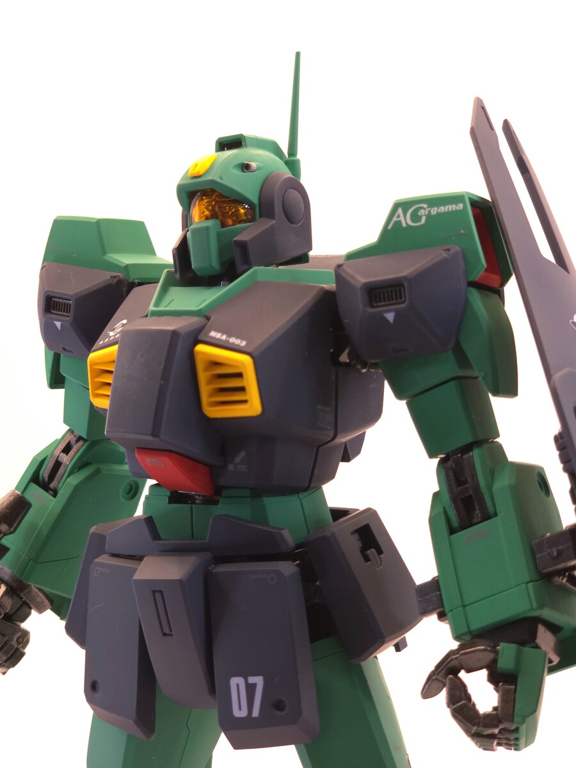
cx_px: 288
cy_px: 384
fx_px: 1531
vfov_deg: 28.2
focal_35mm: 69
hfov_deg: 21.3
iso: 50
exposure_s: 1/45
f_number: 2.4
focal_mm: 7
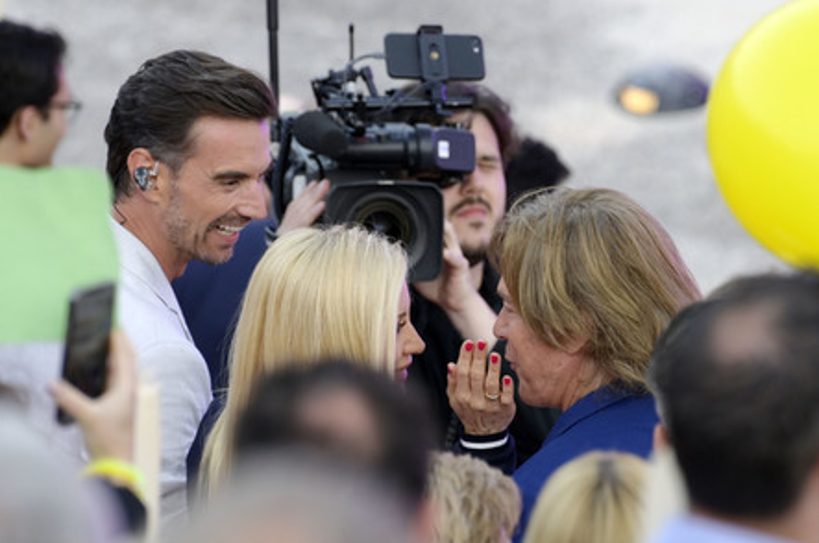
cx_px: 404
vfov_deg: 2.8
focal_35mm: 489
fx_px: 11108
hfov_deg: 4.2
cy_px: 273
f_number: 7.1
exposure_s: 1/640
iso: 1250
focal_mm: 480
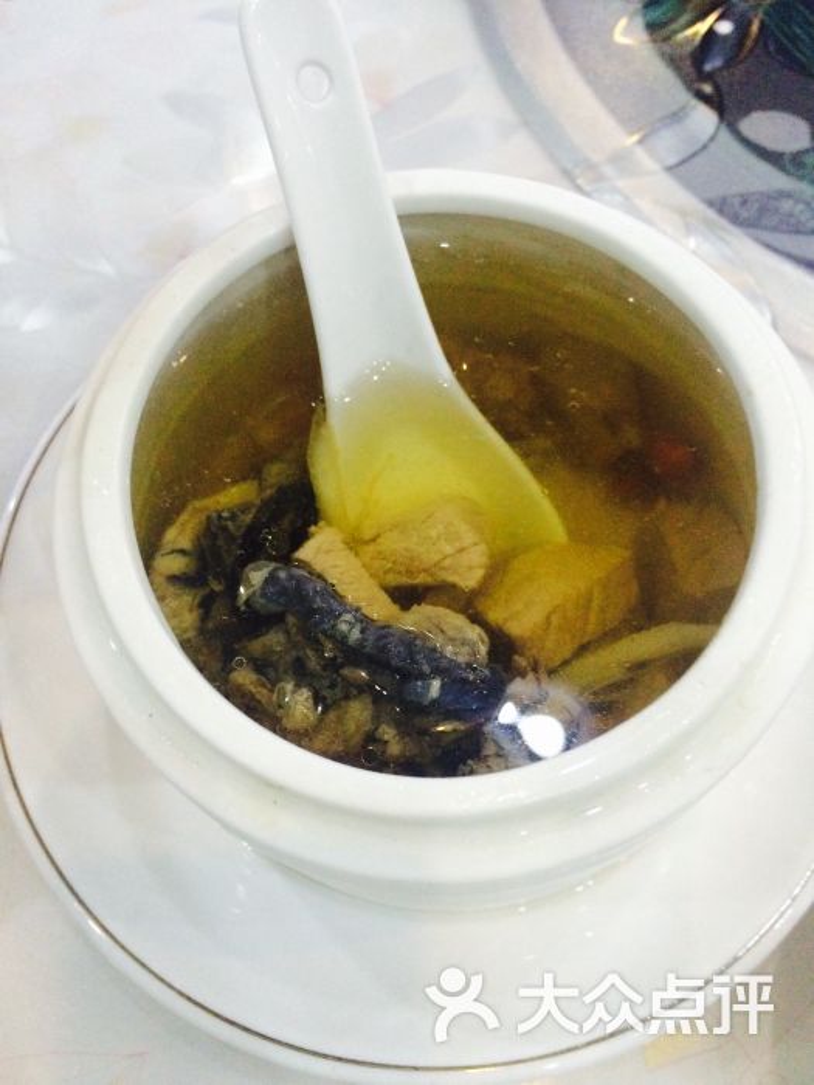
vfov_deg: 61.7
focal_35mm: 29
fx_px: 909
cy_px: 542
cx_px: 407
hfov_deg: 48.2
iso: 320
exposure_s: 1/33
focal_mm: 4.15
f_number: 2.2
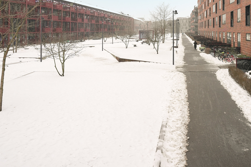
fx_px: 216
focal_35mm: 31
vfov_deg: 39.9
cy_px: 24
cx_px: 178
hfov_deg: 58.1
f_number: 8
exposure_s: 1/60
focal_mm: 17
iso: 400
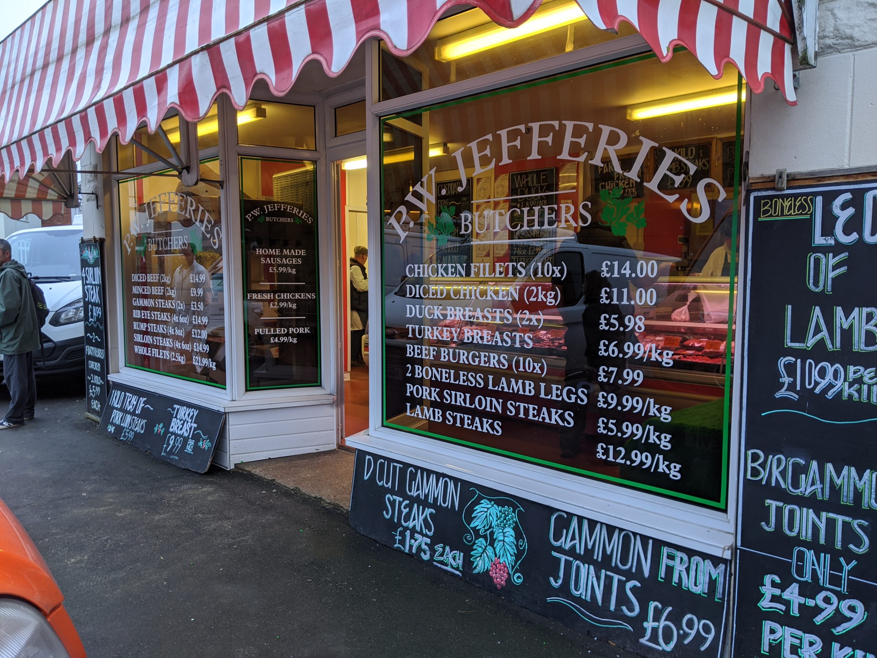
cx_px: 438
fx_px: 684
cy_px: 329
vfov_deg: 51.4
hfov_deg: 65.3
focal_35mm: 27
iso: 58
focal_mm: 4.44
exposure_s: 1/49.9
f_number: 1.8
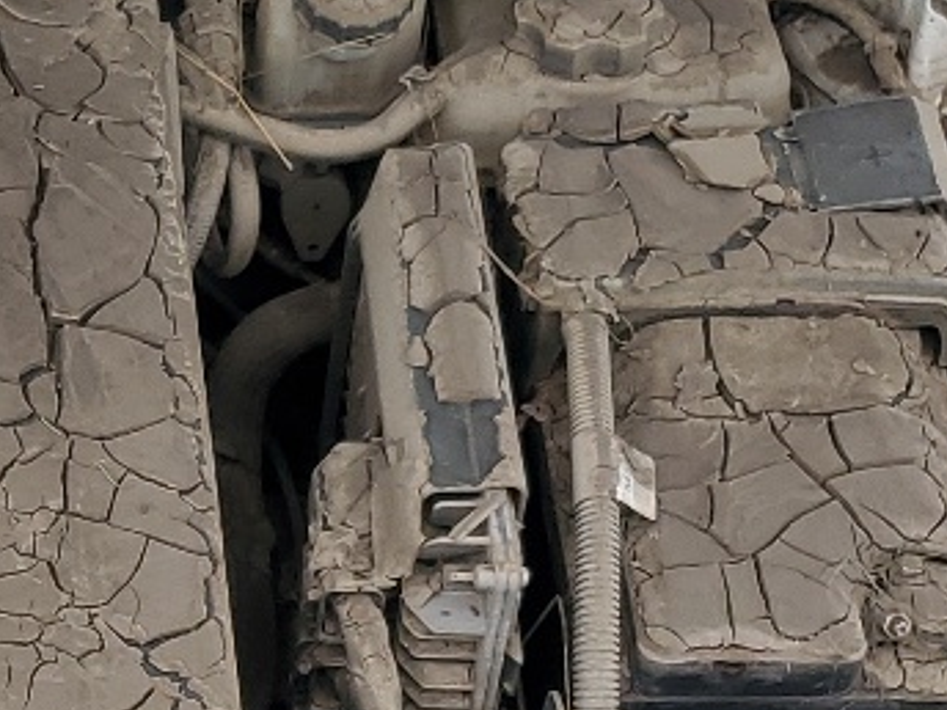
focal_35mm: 121
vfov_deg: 12.0
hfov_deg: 15.3
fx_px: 3310
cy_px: 812
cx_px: -380
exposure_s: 1/625
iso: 50
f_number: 1.5
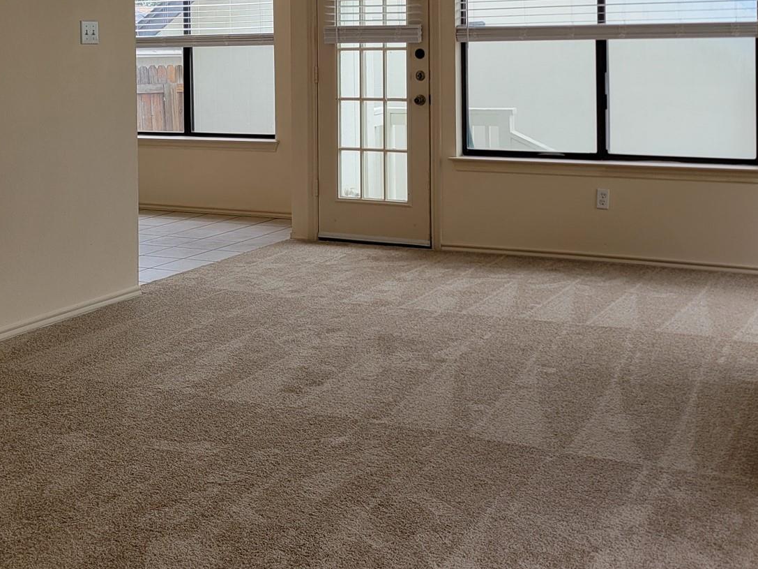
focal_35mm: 49
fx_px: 1073
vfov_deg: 28.4
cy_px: 50
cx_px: 385
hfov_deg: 38.9
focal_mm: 5.4
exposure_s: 1/172
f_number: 1.8
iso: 40
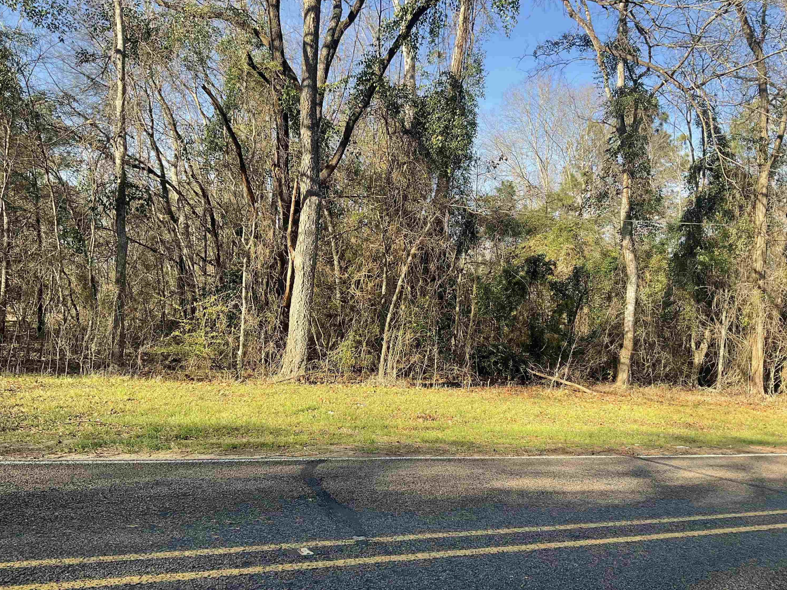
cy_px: 304
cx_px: 393
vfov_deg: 46.8
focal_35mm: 30
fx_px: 682
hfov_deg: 60.0
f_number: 1.8
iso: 25
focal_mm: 3
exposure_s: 1/450
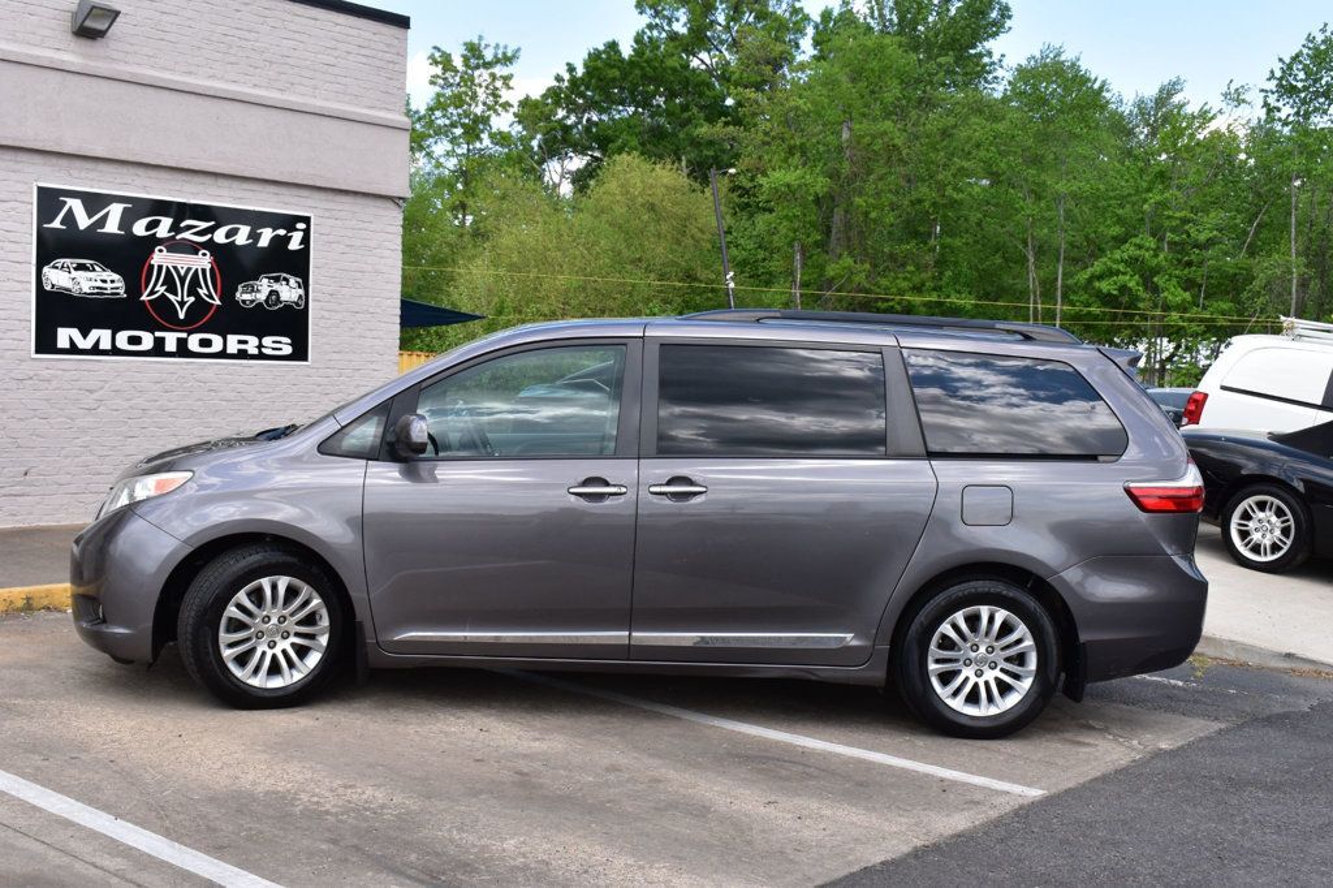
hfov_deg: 45.0
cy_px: 444
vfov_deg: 30.8
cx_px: 666
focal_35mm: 44
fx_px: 1610
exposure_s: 1/250
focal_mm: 29
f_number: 10
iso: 400
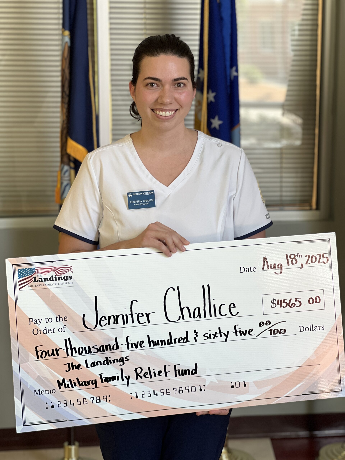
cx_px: 172
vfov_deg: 25.3
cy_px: 230
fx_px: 1023
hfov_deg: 19.1
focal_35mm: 77
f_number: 2.8
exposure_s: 1/60
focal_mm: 9
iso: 125
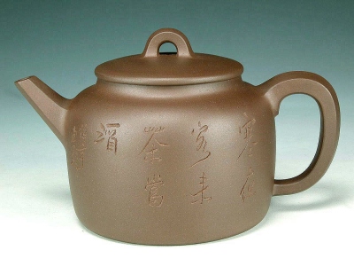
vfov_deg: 16.1
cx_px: 177
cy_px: 133
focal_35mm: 92
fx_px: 941
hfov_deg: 21.3
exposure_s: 1/4.3
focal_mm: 23.7
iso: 100
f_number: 8
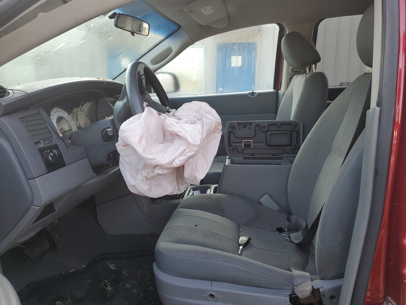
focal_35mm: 26
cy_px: 152
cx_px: 203
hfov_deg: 67.3
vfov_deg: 53.1
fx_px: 305
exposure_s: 1/189
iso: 50
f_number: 1.5
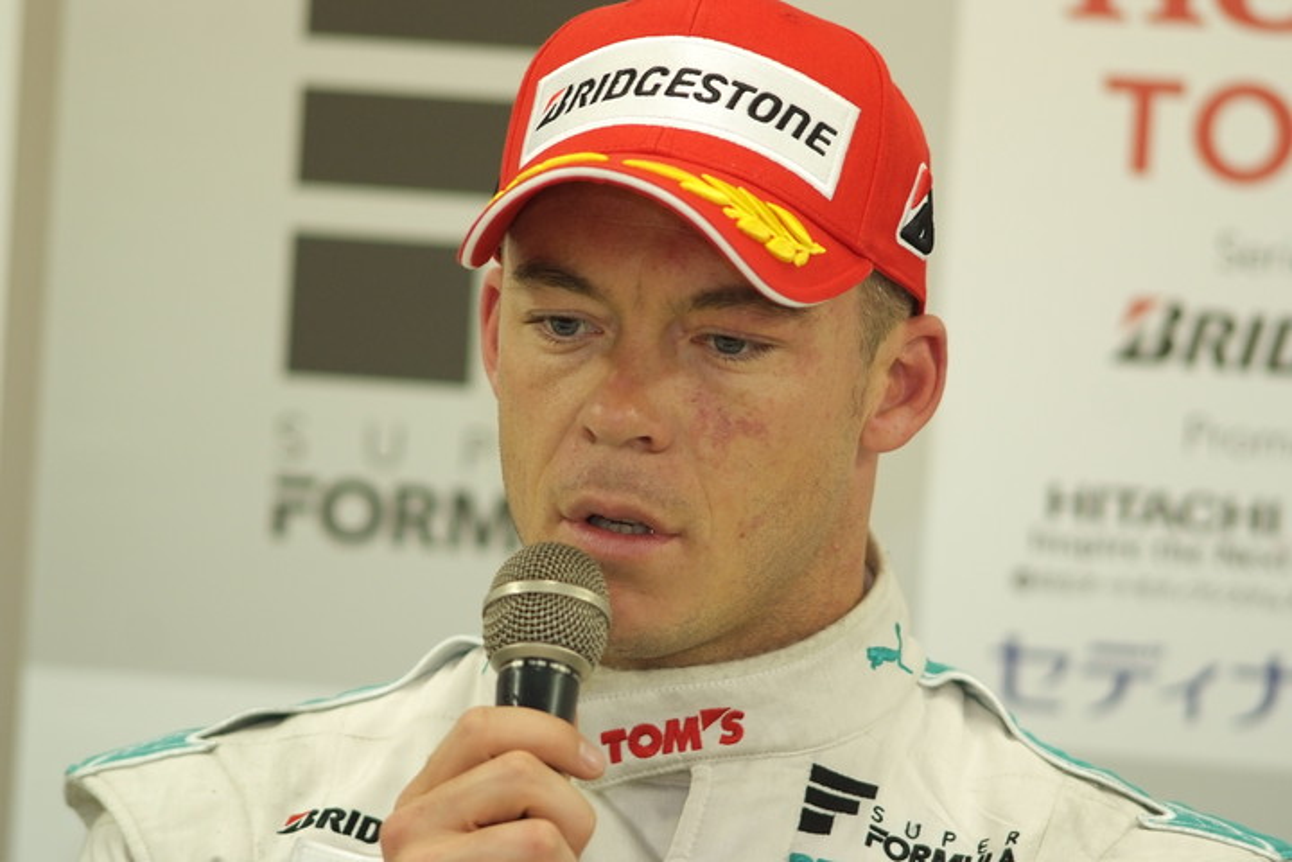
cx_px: 646
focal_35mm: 158
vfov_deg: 8.7
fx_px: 5670
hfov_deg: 13.0
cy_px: 431
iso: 800
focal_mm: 105
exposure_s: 1/125
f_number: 2.5
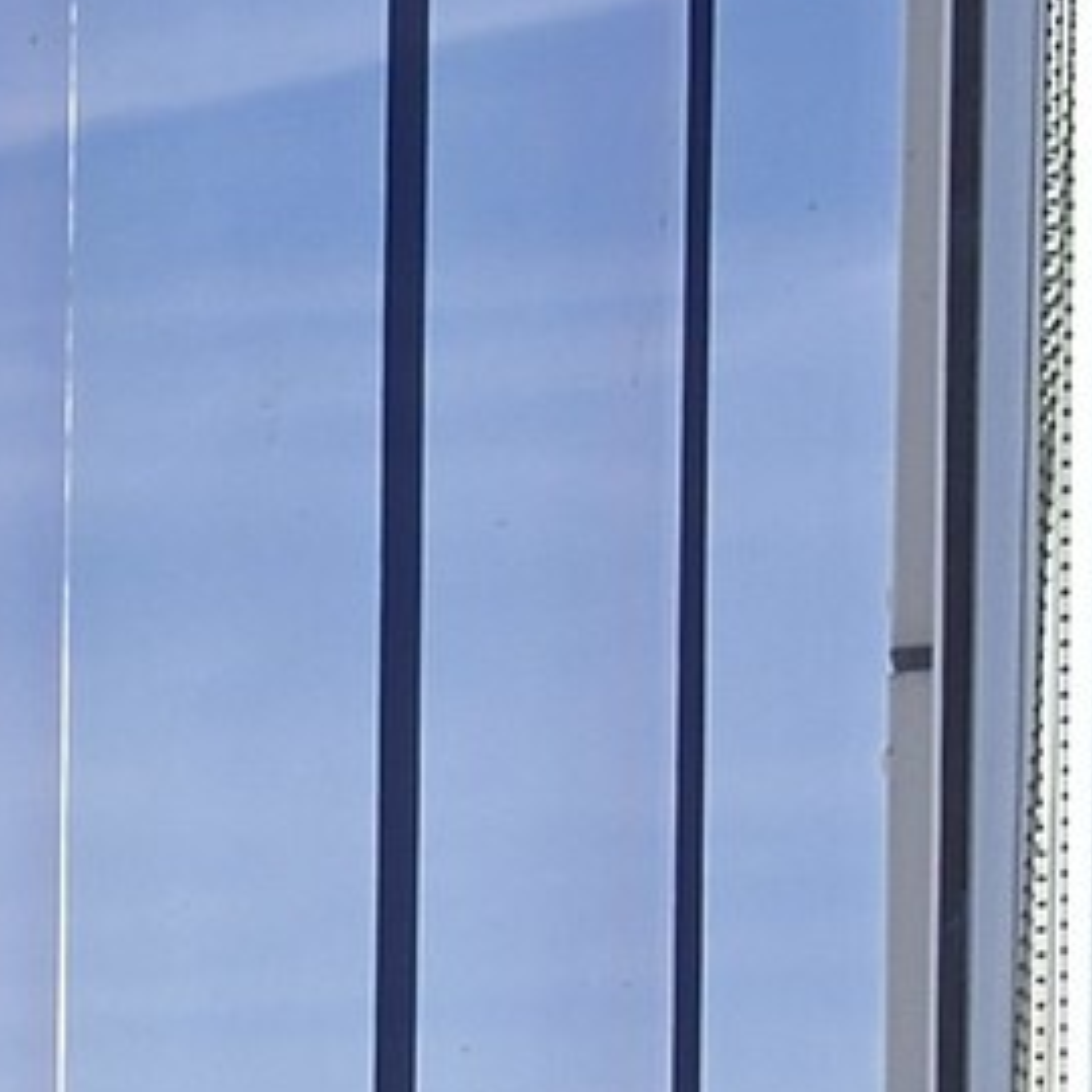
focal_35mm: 272
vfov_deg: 5.8
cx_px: -1784
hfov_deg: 6.1
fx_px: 9708
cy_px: 3767
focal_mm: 36
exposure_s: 1/80
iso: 250
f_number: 9
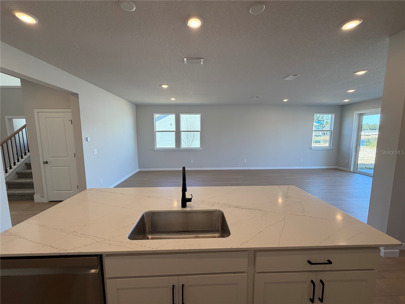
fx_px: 164
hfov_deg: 102.1
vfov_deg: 85.7
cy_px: 152
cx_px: 202
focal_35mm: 14
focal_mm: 2.22
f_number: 2.2
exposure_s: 1/120
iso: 100
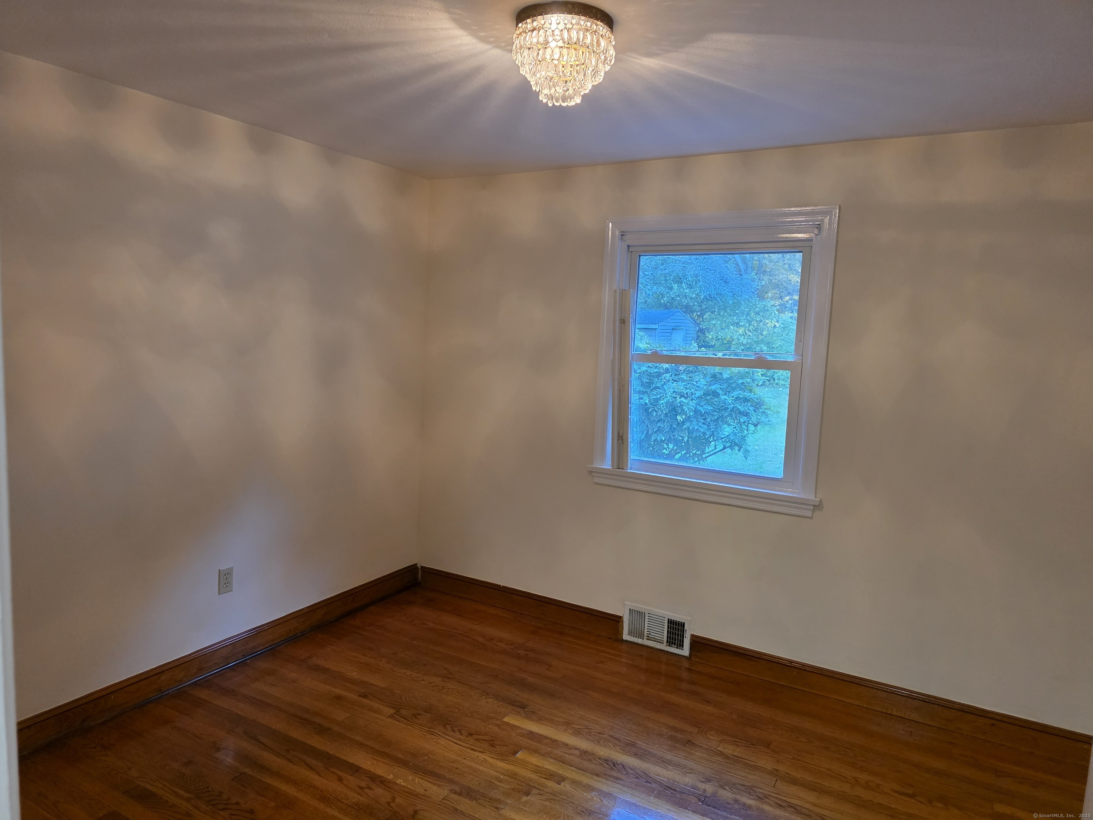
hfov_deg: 73.9
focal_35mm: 23
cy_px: 410
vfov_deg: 58.9
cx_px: 546
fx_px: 726
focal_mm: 6.3
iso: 800
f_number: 1.7
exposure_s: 1/120
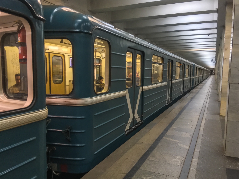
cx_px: 116
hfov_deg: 58.3
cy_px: 95
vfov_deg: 45.4
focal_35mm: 31
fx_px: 214
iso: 160
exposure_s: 1/33
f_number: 2.2
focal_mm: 4.15
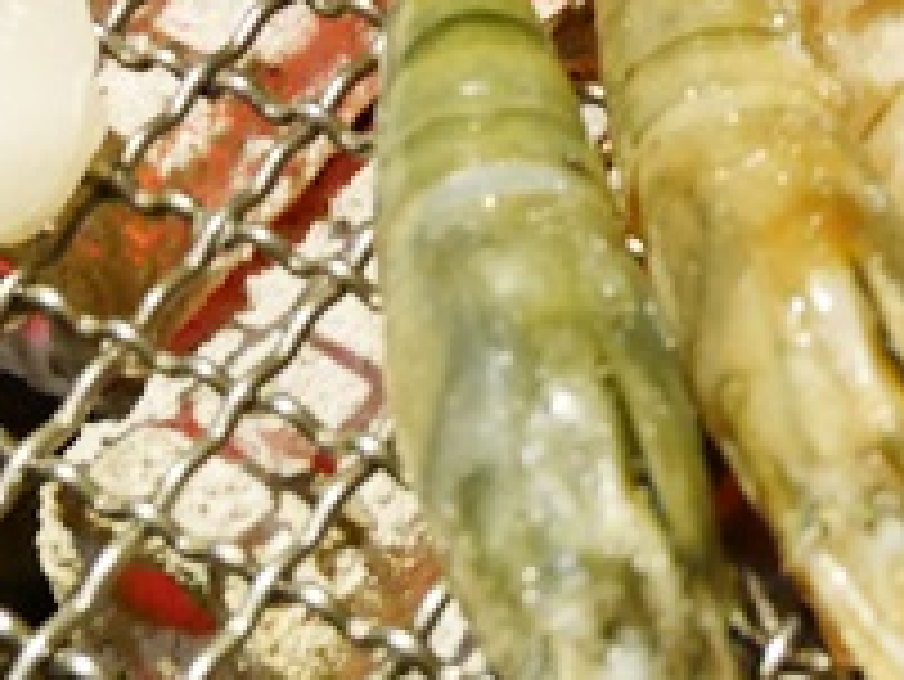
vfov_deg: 13.9
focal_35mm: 106
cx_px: 868
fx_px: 2770
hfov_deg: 18.1
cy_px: 104
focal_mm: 16
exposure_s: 1/20
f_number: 4
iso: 3200
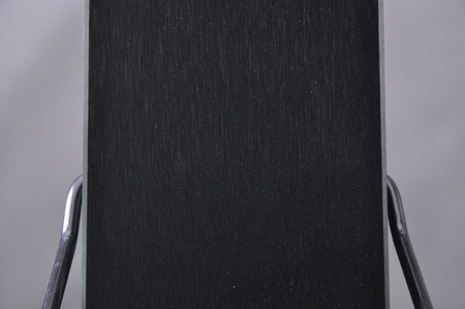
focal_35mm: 158
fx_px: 2032
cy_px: 154
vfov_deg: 8.7
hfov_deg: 13.1
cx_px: 232
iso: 3200
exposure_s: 1/125
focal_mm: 105
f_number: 9.5
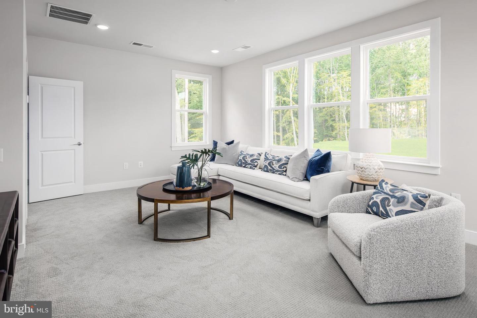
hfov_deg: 86.9
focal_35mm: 19
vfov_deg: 64.6
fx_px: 252
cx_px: 238
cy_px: 159
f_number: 9
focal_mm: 19
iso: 200
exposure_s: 1/250
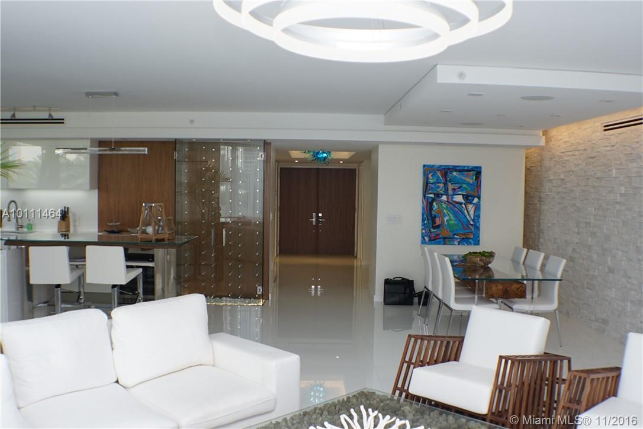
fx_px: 750
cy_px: 214
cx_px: 322
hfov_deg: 46.4
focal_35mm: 42
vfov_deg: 31.9
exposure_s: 1/160
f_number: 4
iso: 320
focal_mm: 28
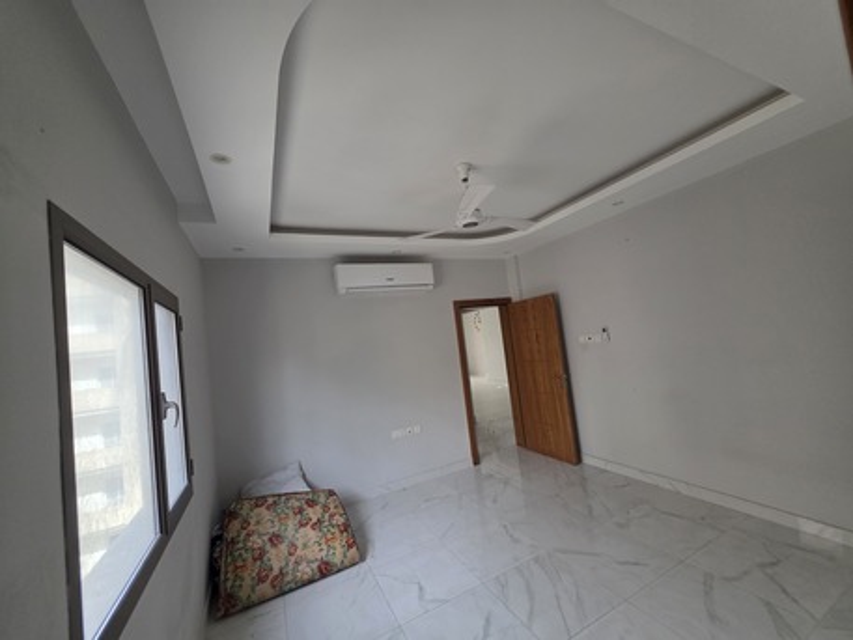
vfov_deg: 89.9
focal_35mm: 13
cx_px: 426
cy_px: 320
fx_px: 320
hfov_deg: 106.2
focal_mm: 2.2
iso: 200
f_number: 1.9
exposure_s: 1/120
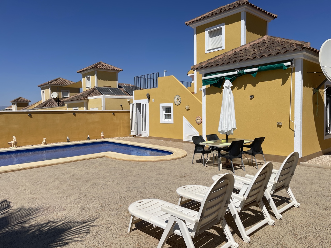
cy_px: 124
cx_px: 166
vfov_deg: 53.1
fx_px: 249
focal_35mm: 26
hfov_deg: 67.3
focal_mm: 4.2
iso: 32
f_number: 1.6
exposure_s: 1/9804
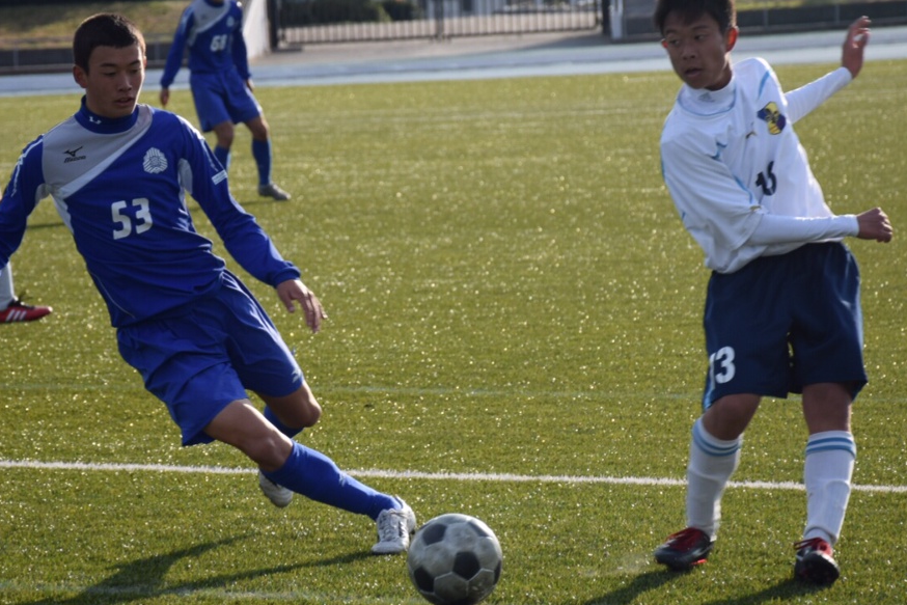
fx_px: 5814
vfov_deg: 6.0
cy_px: 327
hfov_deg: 8.9
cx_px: 380
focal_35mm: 231
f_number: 6.3
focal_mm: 105
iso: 200
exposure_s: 1/640
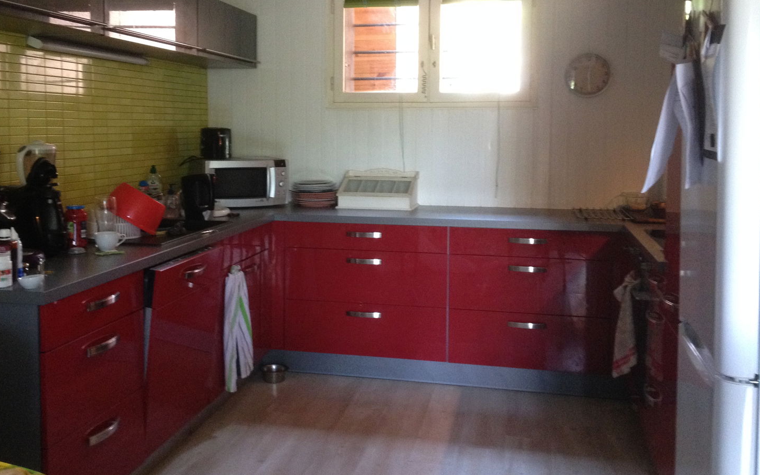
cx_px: 347
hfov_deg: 48.2
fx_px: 849
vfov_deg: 31.1
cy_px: 183
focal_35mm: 41
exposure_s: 1/20
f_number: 2.4
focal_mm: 4.28
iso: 250
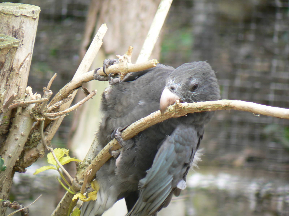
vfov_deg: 3.4
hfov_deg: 4.6
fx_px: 3607
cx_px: 144
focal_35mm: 432
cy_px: 108
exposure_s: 1/50
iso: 80
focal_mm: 72
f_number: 4
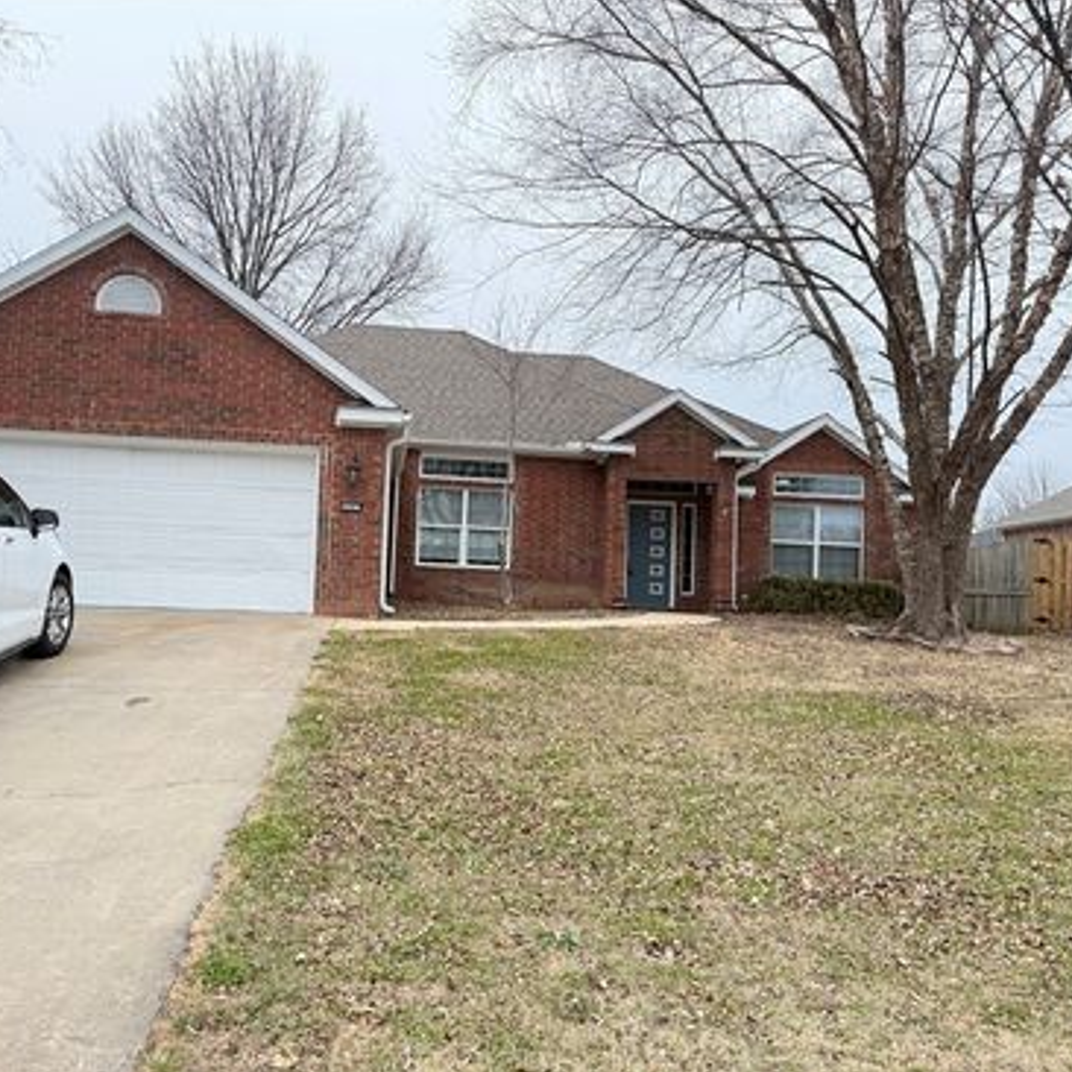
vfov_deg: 55.6
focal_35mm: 29
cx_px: 477
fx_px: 1016
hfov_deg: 55.5
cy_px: 535
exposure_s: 1/677
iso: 100
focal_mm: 6.76
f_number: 1.78
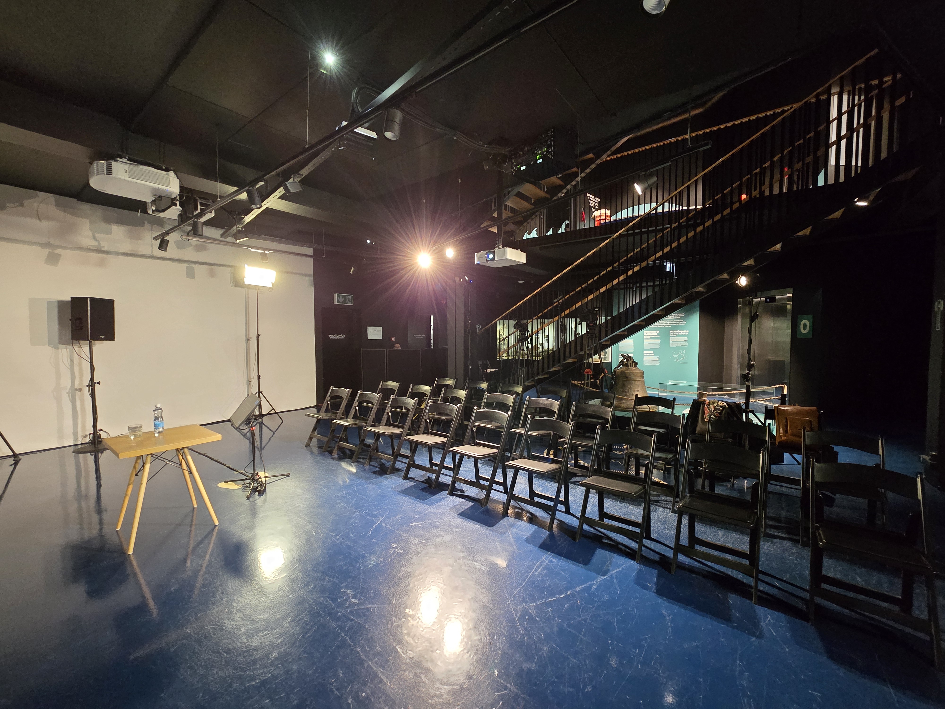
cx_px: 472
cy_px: 354
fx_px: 355
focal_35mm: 13
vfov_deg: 89.9
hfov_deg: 106.2
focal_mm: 2.2
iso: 800
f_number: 2.2
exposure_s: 1/52.8
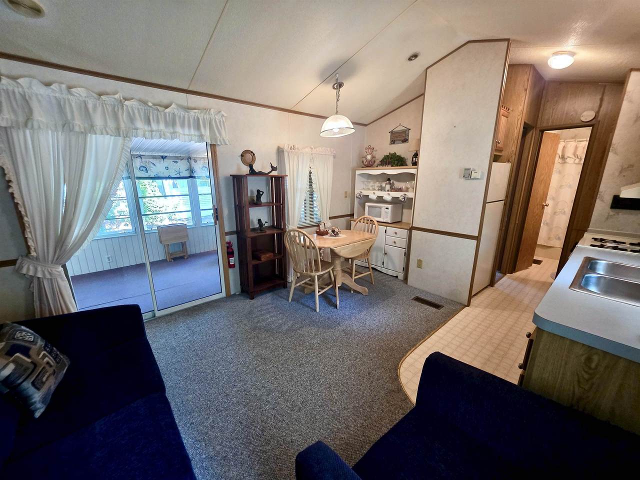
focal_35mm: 13
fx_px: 240
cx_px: 320
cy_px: 240
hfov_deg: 106.2
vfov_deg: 89.9
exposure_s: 1/60
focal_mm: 2.2
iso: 400
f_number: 1.9
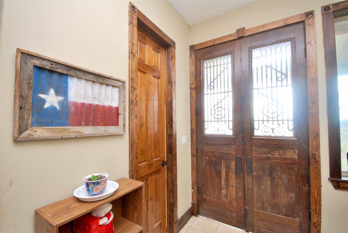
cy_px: 116
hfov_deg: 100.3
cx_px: 174
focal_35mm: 15
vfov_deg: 77.5
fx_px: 145
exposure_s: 1/125
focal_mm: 10
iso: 200
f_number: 5.6
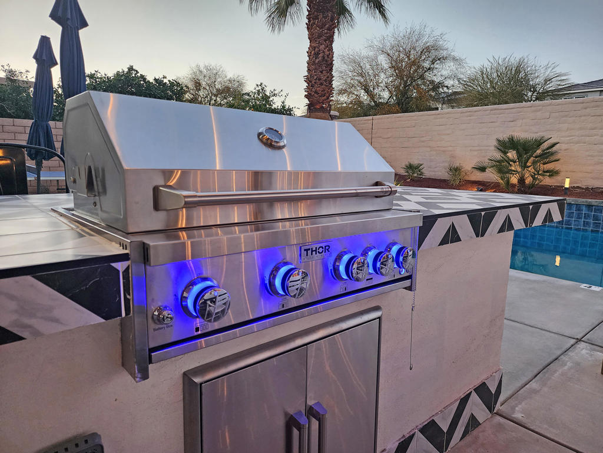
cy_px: 226
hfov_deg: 73.9
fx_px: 401
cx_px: 302
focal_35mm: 23
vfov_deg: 58.9
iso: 320
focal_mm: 6.4
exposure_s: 1/120
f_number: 1.8
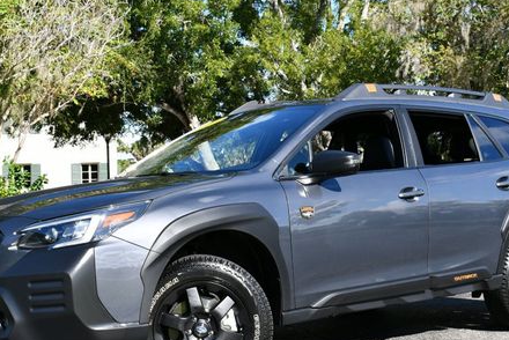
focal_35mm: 64
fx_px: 905
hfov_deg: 31.4
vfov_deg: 21.3
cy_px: 186
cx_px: 258
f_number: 8
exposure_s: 1/250
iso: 160
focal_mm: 22
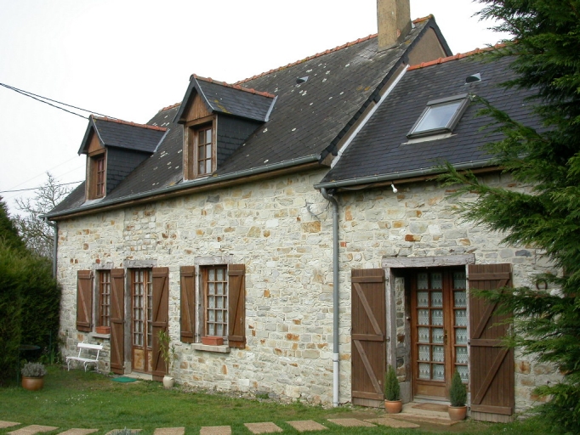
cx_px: 290
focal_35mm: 38
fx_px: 637
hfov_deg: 49.0
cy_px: 218
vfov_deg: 37.7
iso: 100
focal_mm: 7.85
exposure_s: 1/230
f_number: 6.7
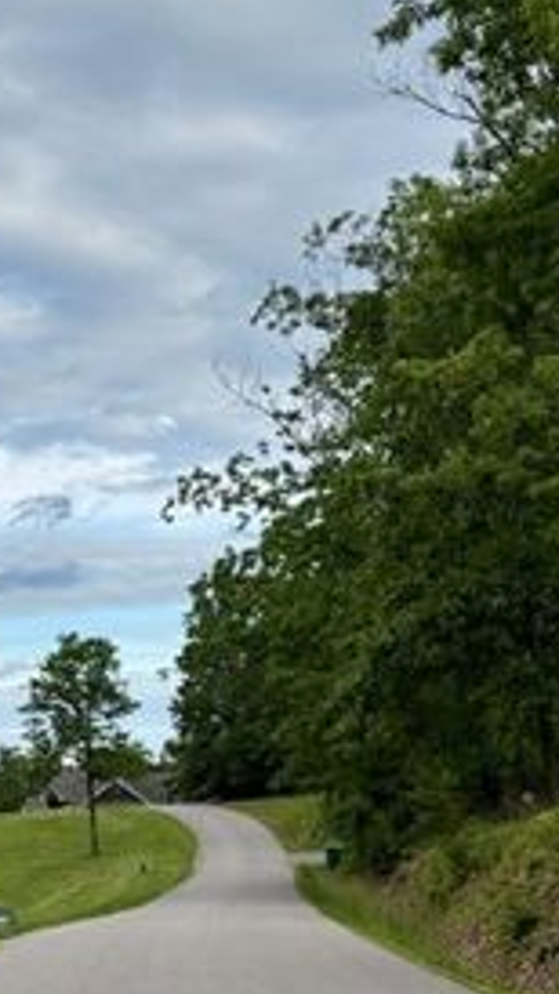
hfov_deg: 16.8
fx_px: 1819
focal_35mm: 69
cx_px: -76
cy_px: 782
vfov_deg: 29.9
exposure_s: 1/1953
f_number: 1.6
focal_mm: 5.96
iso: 50
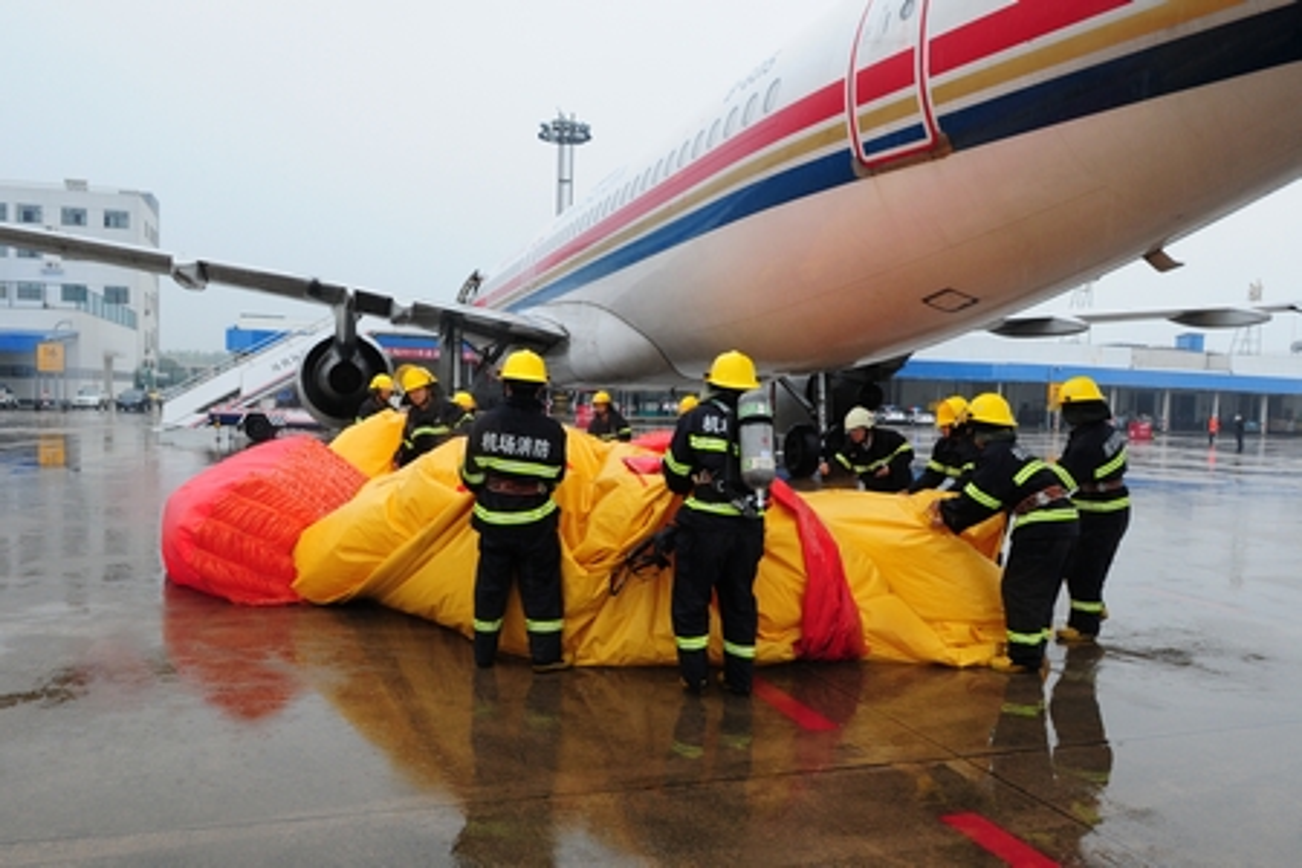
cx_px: 651
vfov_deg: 50.4
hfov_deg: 70.4
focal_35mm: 26
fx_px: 922
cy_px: 434
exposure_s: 1/250
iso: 640
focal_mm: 17
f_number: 8
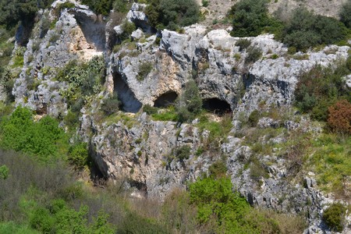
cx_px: 176
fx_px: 804
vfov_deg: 16.6
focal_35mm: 82
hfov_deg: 24.6
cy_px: 117
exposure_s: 1/320
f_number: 9
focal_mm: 55
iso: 100
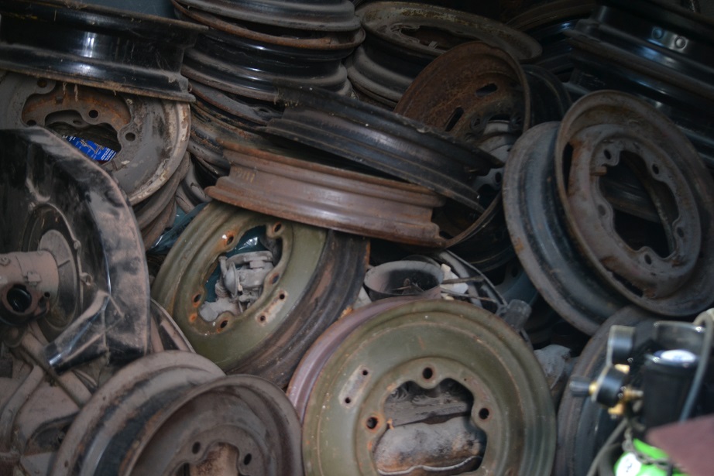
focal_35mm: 82
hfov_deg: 24.6
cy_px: 238
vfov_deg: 16.6
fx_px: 1636
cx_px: 357
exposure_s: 1/60
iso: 400
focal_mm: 55
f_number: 4.5
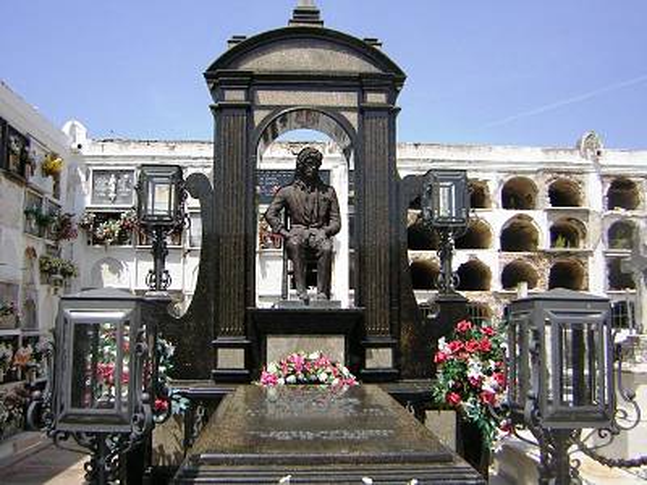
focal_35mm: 36
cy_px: 242
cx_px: 324
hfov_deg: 51.4
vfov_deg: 39.7
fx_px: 673
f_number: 5.2
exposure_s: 1/404
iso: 50
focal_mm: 4.7
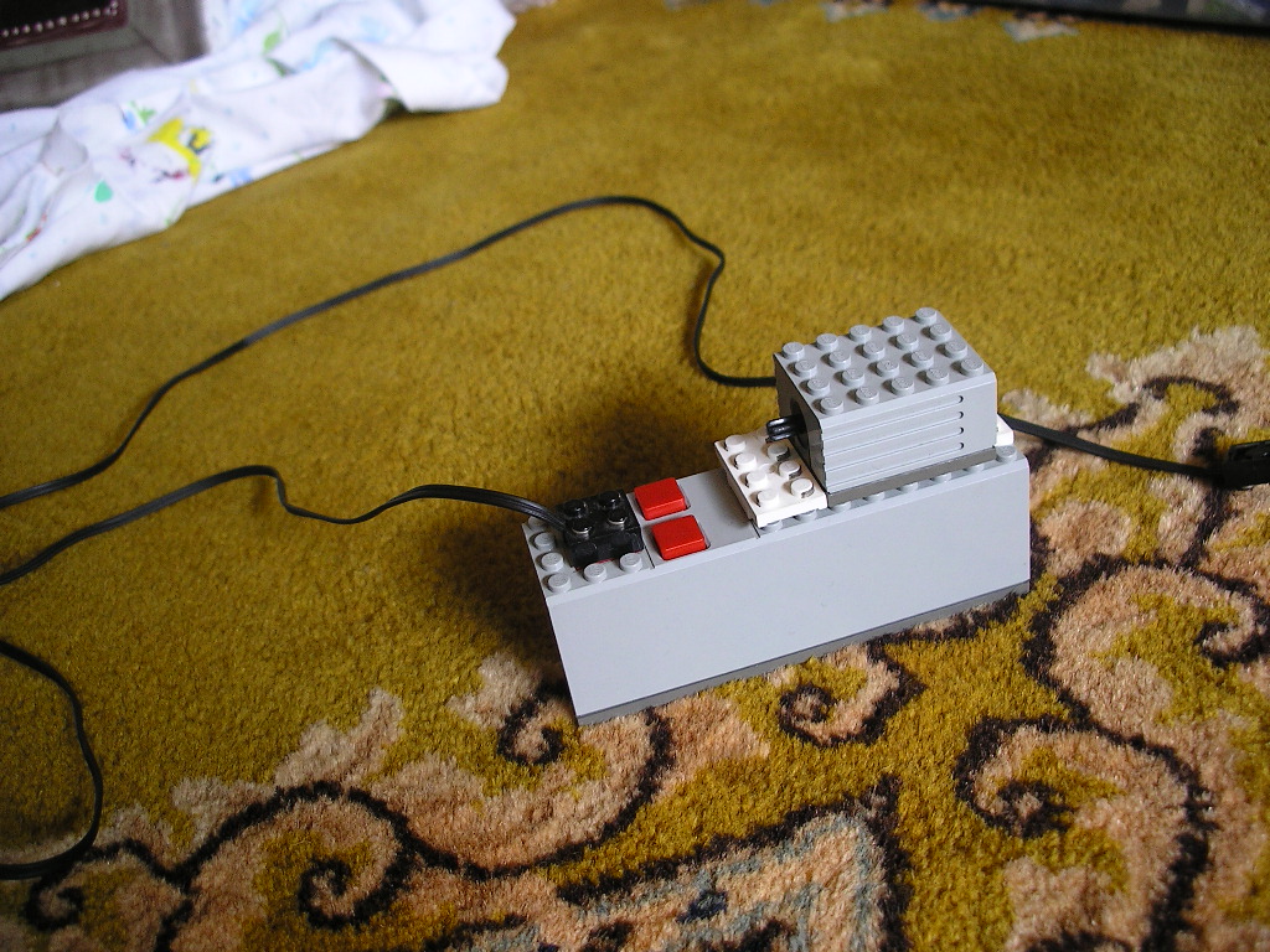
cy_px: 476
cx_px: 635
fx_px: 1357
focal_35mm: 37
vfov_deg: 38.7
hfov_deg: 50.1
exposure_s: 1/28
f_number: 2.8
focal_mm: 7.8
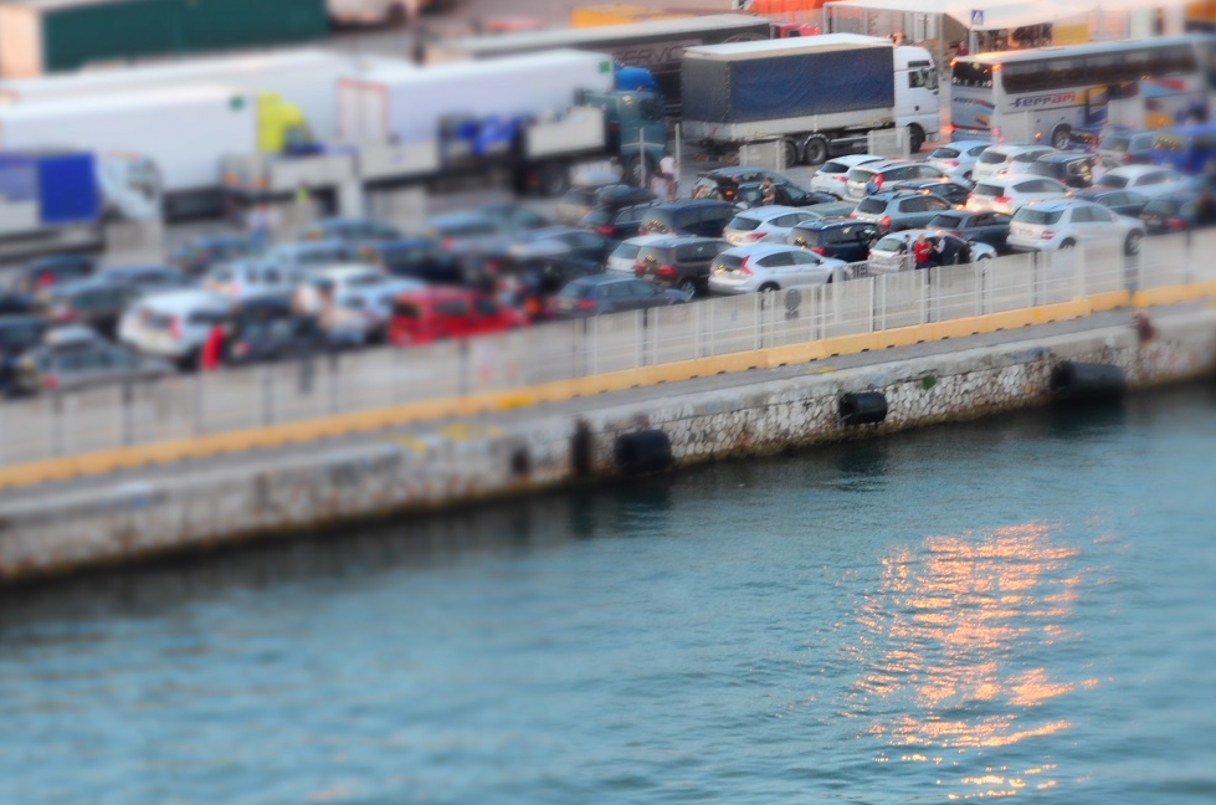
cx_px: 845
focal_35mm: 145
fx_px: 4887
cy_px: 185
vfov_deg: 9.4
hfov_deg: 14.2
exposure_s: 1/13
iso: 800
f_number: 6.3
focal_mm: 48
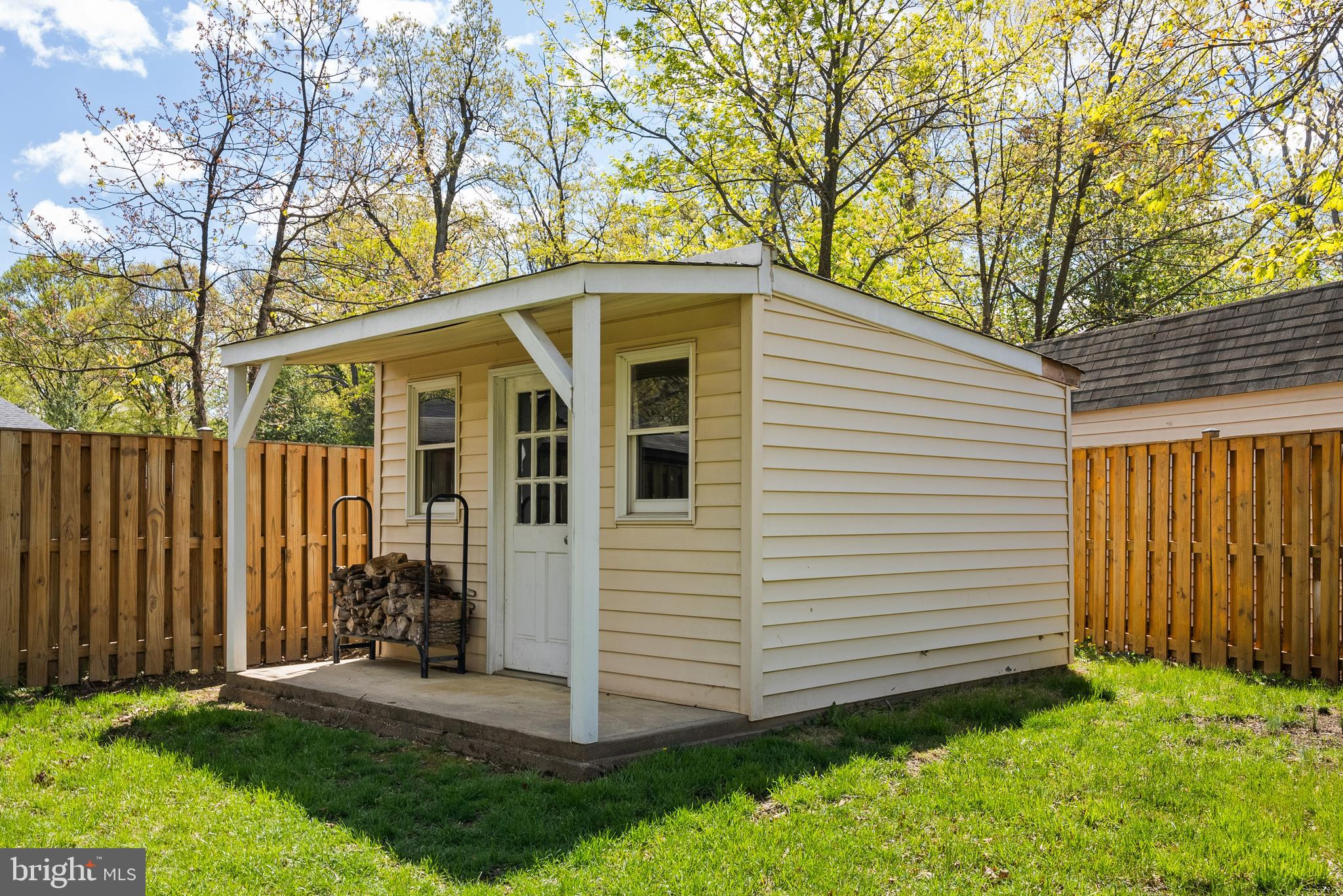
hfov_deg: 62.8
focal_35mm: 30
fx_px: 1101
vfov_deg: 44.3
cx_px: 672
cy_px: 448
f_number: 11
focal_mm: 29.5
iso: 320
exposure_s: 1/160
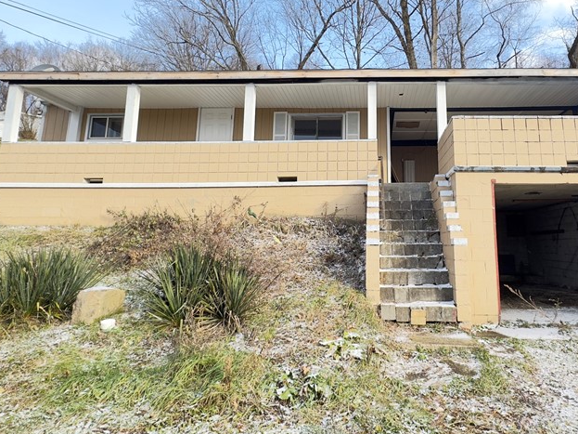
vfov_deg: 58.4
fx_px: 384
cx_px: 372
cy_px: 173
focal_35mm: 23
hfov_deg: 72.3
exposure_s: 1/107
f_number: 2.2
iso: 40
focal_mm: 2.22
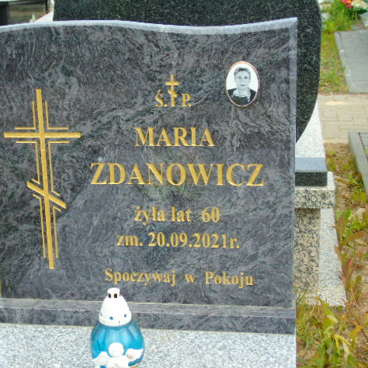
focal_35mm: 74
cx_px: 121
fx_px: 890
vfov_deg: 23.4
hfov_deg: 23.3
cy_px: 186
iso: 80
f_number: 4.5
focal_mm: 11
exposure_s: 1/250
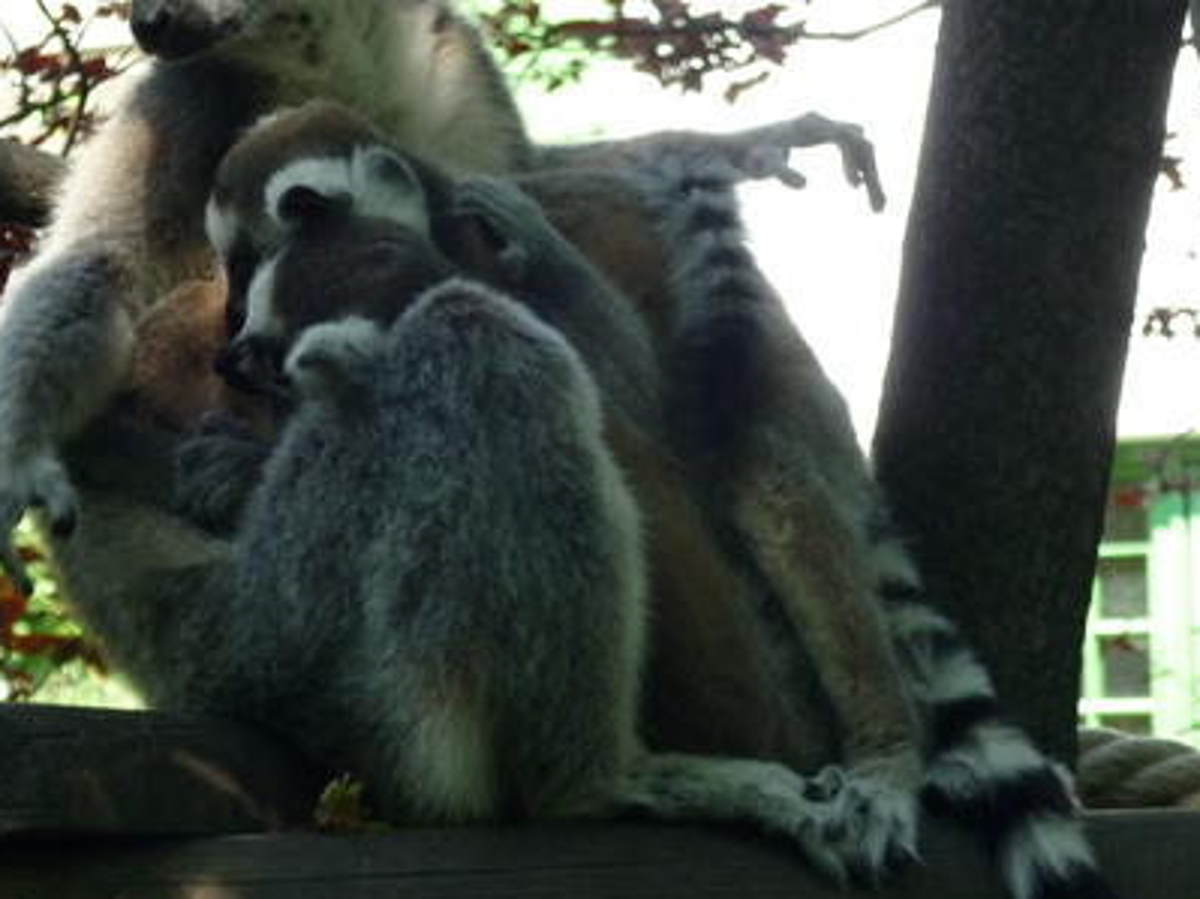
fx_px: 4505
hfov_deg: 15.2
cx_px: 517
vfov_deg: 11.4
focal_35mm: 130
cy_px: 337
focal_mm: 13.3
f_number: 4.2
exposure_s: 1/125
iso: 200
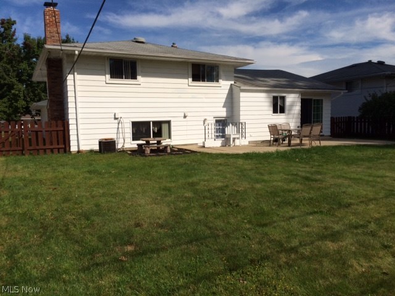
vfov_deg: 48.2
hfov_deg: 61.7
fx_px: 331
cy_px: 148
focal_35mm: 29
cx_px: 198
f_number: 2.2
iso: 32
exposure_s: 1/4566
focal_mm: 4.15
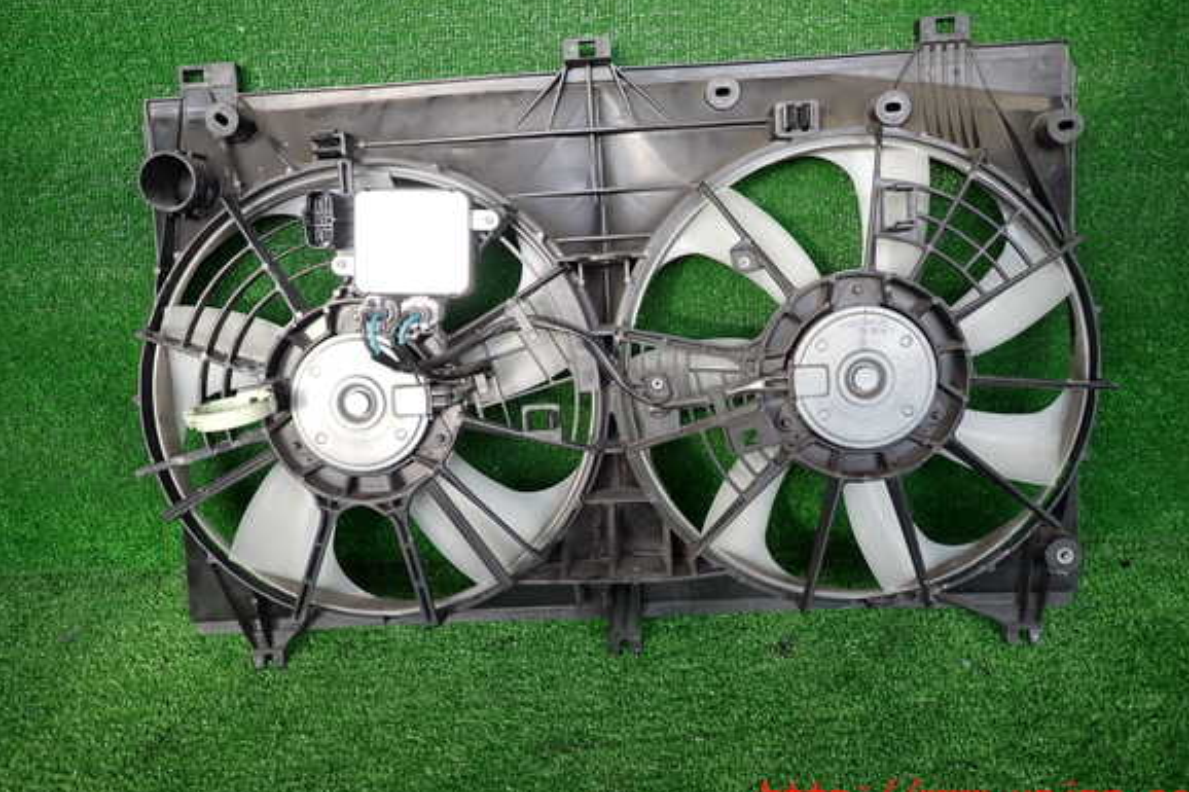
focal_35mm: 27
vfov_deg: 47.9
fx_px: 891
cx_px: 609
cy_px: 364
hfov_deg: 67.4
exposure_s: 1/100
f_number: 2
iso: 200
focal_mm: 4.5
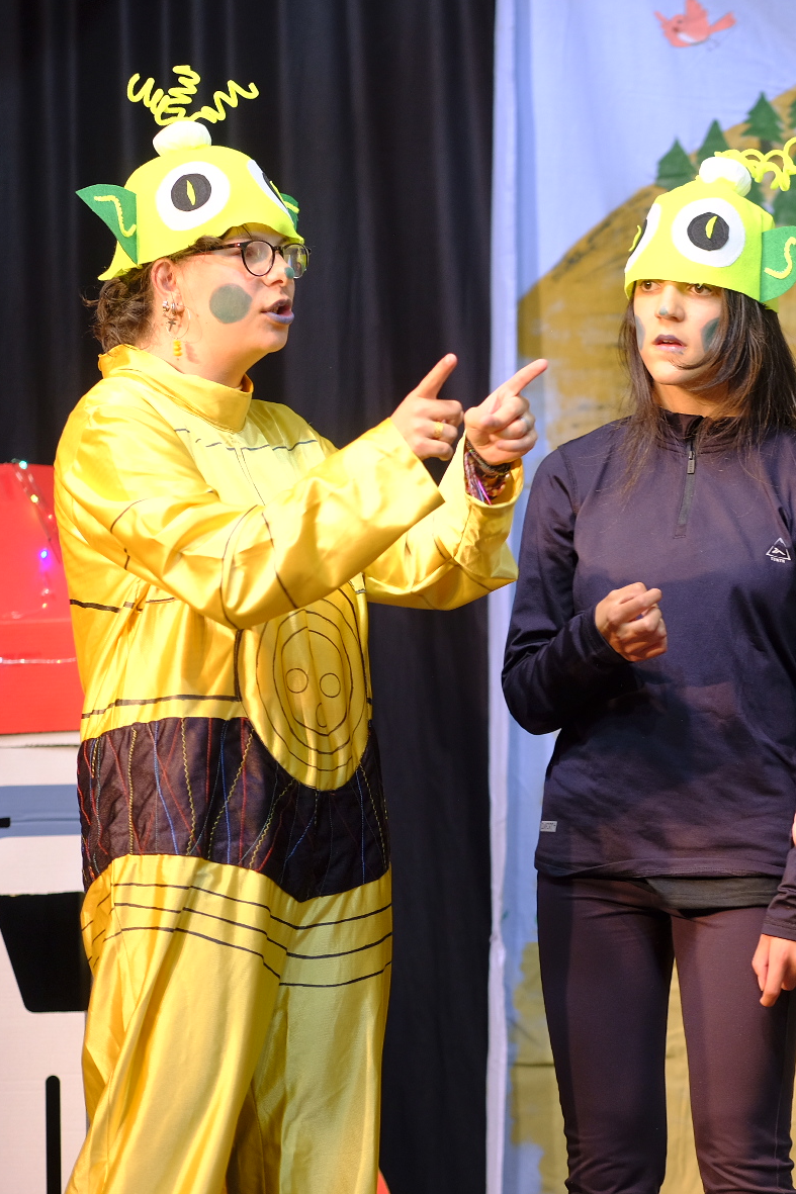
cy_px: 596
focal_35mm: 203
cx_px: 820
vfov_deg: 10.1
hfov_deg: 6.7
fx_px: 6734
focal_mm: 90
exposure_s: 1/125
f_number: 2
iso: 400
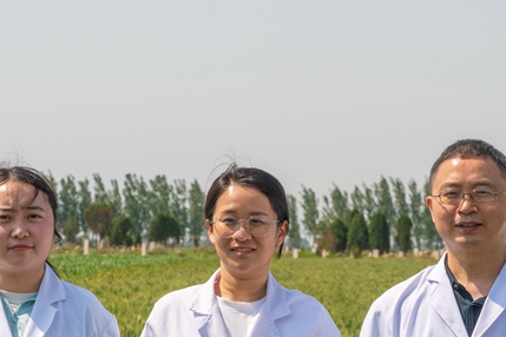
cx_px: 356
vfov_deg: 9.0
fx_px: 2136
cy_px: 266
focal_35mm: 152
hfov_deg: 13.5
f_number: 10
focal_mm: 68
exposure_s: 1/250
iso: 100
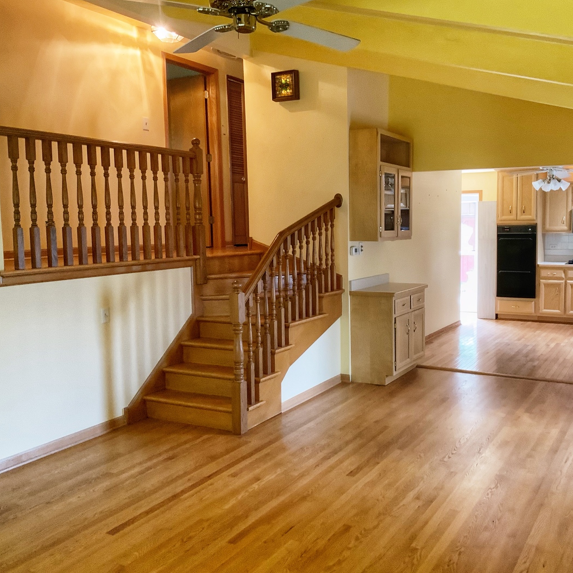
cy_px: 282
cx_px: 358
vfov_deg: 47.2
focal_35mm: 35
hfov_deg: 46.8
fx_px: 655
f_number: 1.8
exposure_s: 1/40
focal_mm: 3
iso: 200
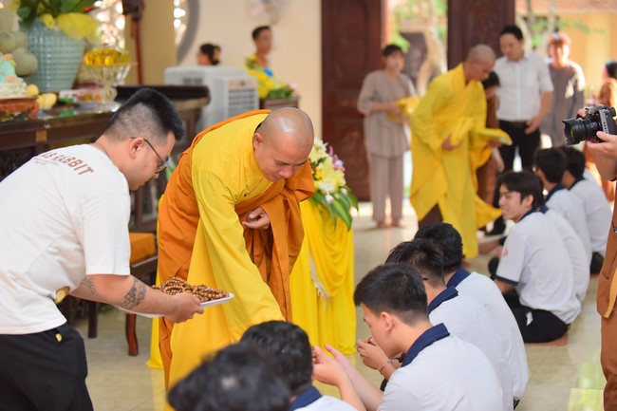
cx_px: 308
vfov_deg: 17.5
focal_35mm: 78
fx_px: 1336
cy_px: 206
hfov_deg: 26.0
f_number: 2.8
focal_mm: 78
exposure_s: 1/160
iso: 640
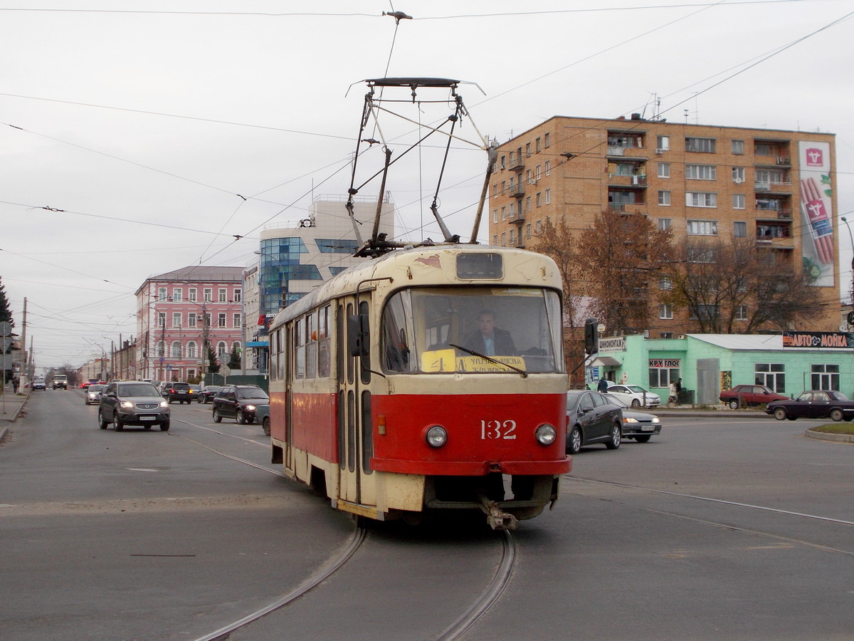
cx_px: 427
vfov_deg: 29.1
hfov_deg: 38.2
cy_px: 320
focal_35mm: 50
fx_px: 1234
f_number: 4.5
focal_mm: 9
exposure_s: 1/125
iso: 80
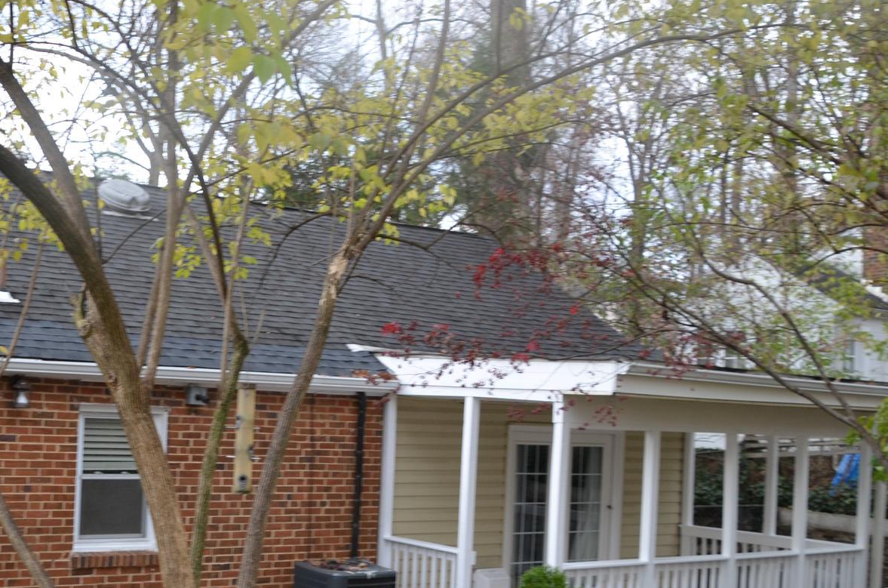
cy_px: 346
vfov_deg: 28.5
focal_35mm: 47
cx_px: 198
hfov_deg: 40.5
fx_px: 1157
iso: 400
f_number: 4
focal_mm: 18
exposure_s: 1/60
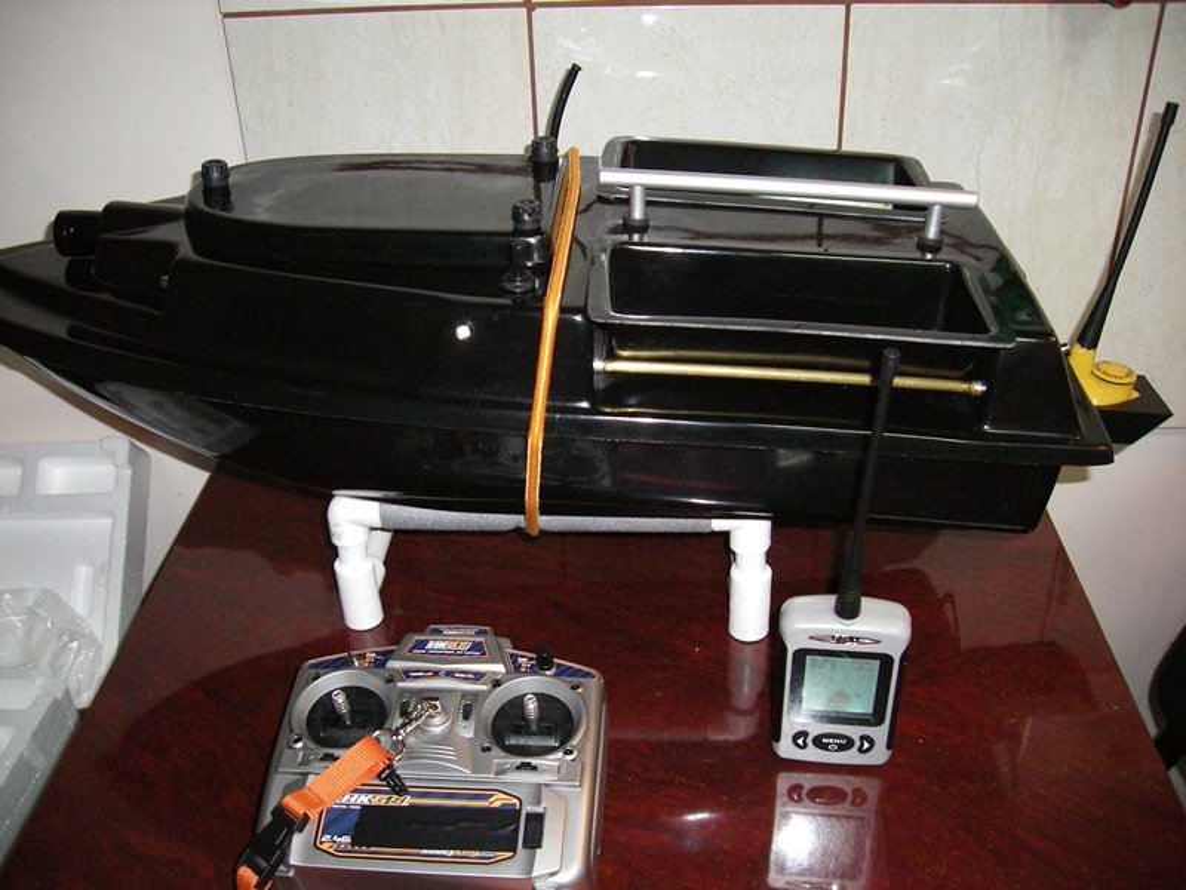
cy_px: 445
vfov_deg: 37.7
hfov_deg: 49.0
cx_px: 593
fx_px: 1302
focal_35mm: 38
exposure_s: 1/50
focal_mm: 6.2
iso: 400
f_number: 2.7
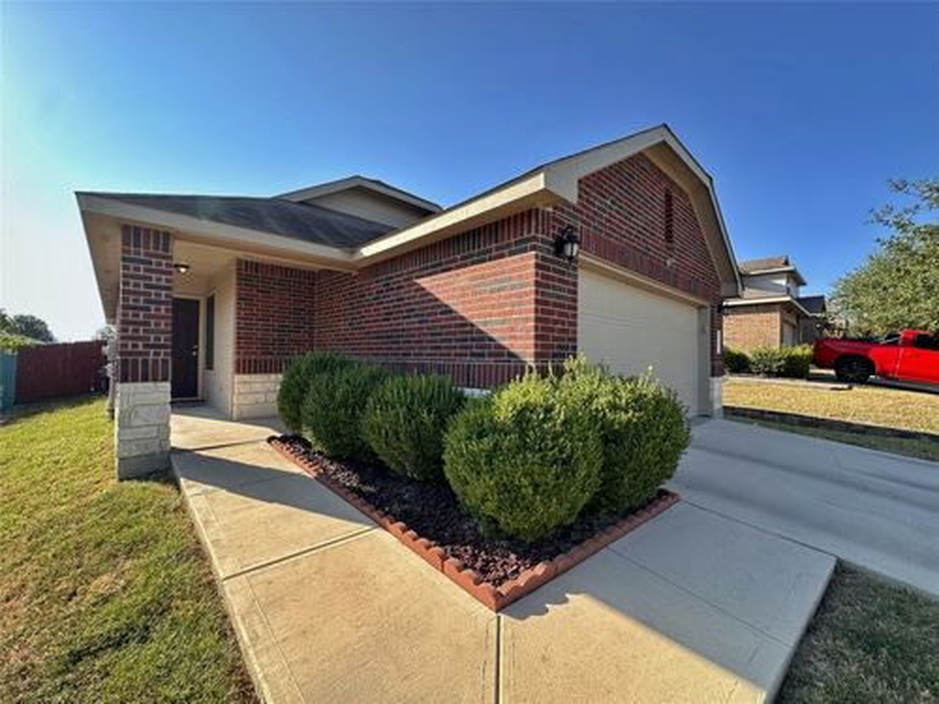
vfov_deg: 85.7
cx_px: 470
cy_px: 352
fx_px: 380
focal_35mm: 14
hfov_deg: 102.1
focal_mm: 2.22
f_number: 2.2
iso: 40
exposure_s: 1/332
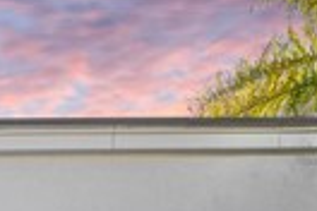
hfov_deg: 21.8
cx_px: -216
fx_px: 599
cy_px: 506
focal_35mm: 68
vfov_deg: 14.0
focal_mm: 14
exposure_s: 1/20
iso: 100
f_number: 8
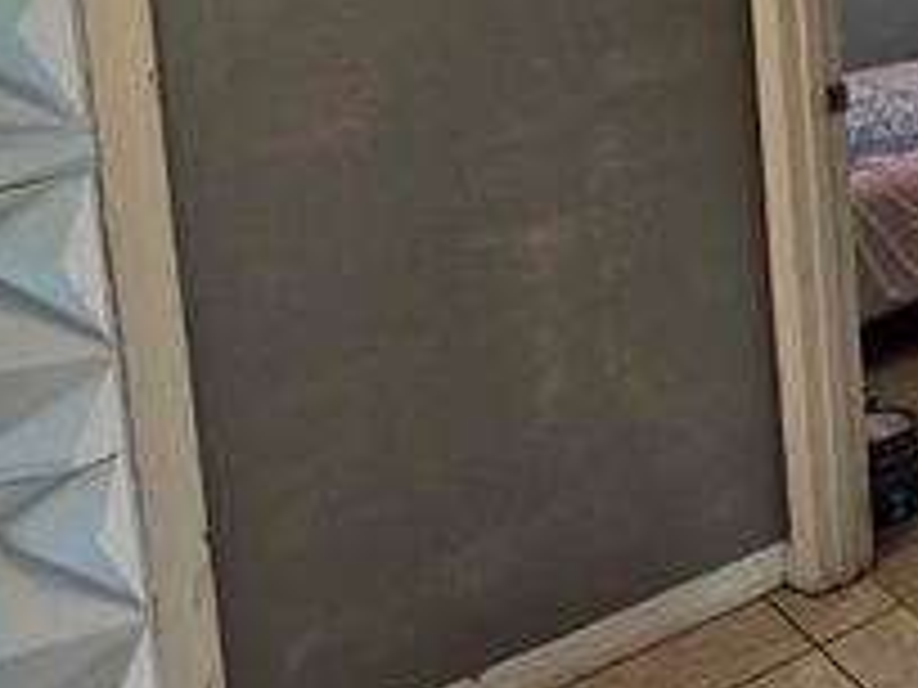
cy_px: -49
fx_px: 1193
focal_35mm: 45
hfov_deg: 28.6
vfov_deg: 29.4
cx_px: 1352
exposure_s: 1/60
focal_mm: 2.2
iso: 125
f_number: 2.2
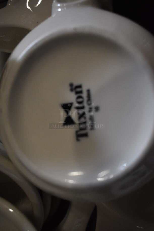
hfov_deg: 48.0
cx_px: 77
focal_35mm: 27
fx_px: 173
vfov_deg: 67.3
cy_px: 116
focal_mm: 18
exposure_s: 1/125
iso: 2000
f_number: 3.5
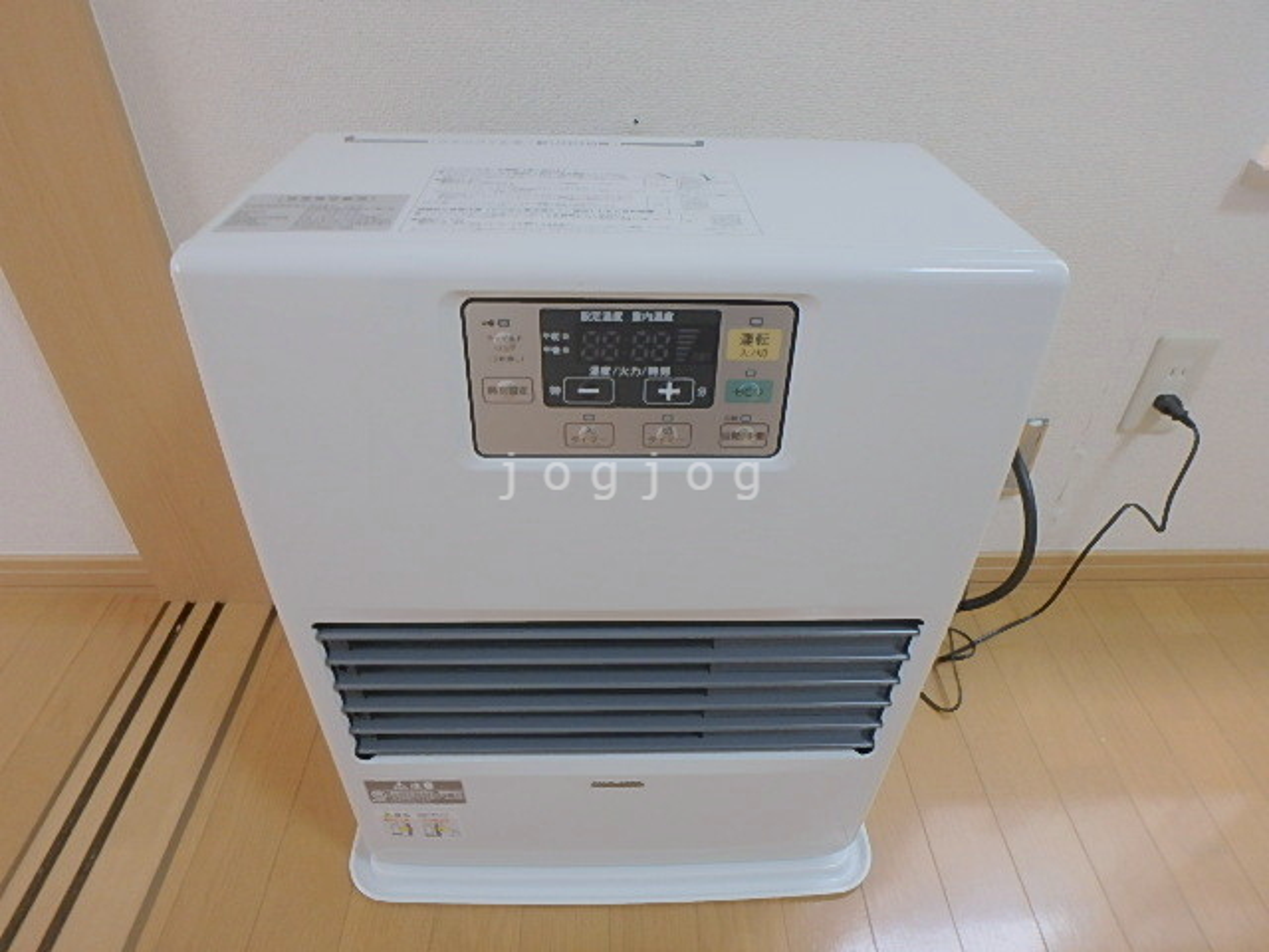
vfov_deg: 63.4
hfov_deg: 79.0
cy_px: 476
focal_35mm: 21
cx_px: 634
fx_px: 770
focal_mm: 3.7
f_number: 3.5
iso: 250
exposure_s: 1/30
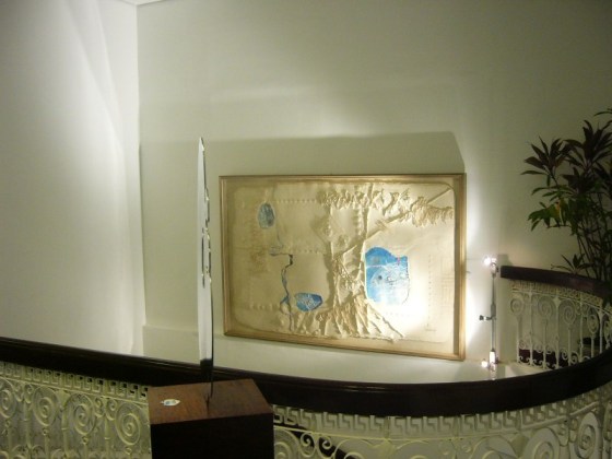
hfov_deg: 52.6
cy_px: 230
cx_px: 306
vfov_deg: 40.7
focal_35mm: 35
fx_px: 619
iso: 200
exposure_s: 1/13
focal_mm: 5.8
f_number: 2.8
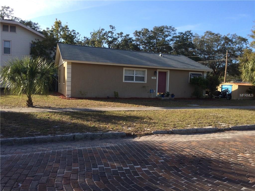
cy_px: 96
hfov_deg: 61.7
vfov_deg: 48.2
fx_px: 214
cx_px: 128
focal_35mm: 29
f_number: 2.2
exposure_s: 1/954
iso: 32
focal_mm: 4.15
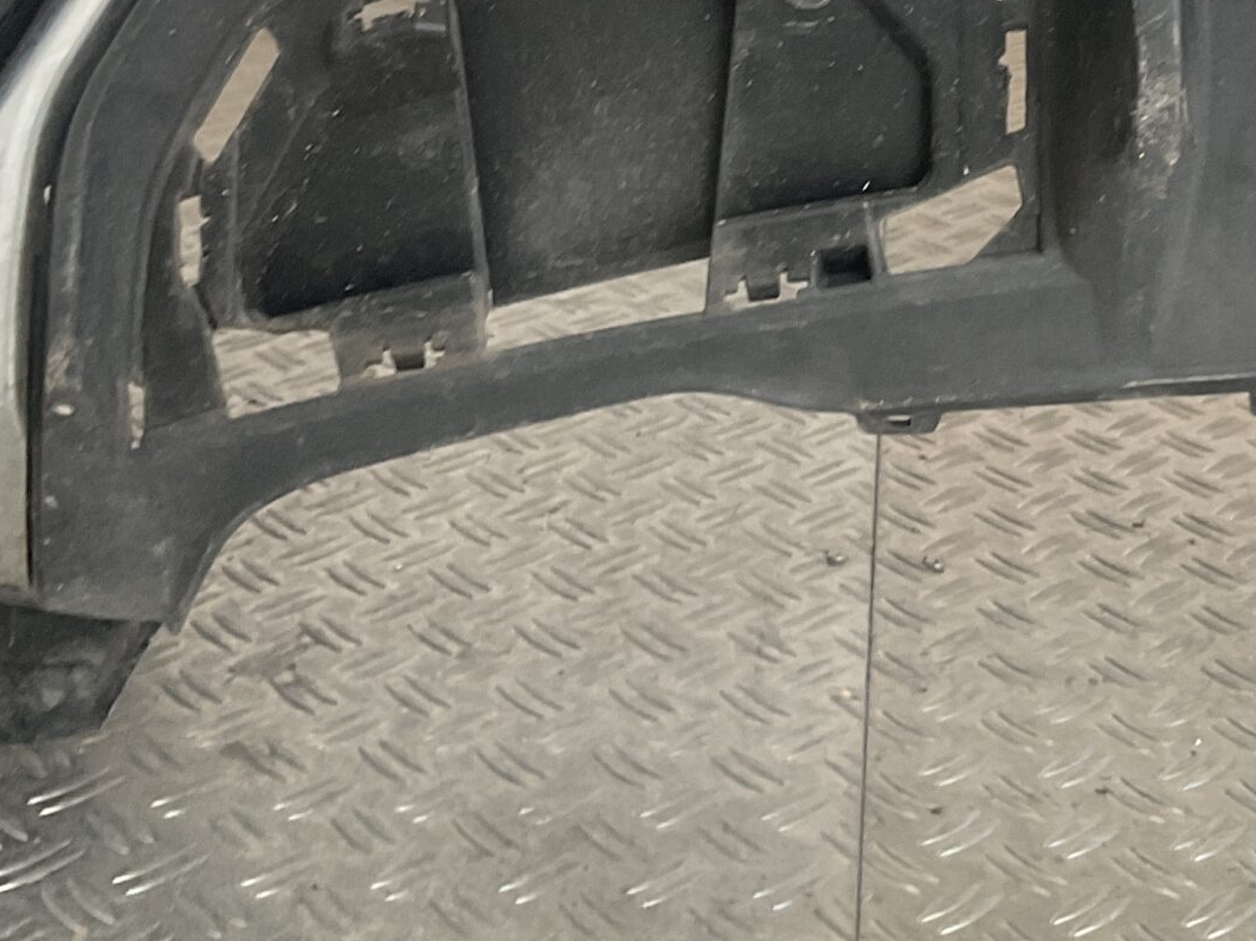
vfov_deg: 20.1
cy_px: -88
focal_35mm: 70
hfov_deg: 27.2
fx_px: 2539
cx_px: 1018
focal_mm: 3
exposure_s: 1/50
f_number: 1.8
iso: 40
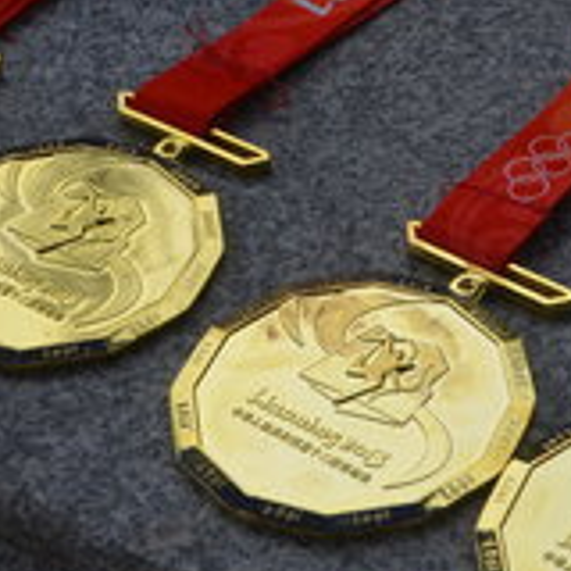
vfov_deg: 12.6
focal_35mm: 139
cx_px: 435
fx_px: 2586
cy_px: 191
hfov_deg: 12.6
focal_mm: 29
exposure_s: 1/320
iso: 400
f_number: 9
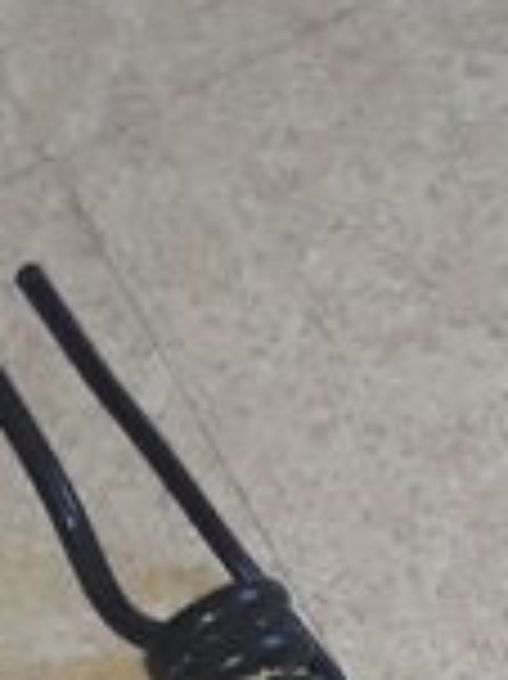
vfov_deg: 10.1
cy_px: 1441
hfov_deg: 7.9
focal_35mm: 179
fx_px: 3507
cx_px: 1007
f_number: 1.7
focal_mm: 3.71
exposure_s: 1/50
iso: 125
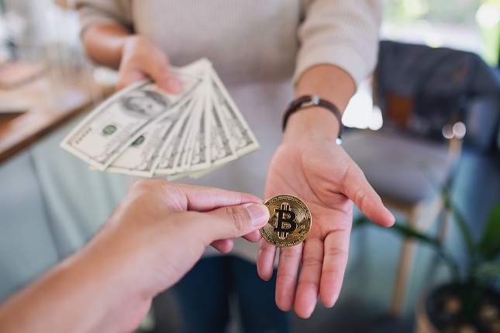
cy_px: 166
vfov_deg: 37.9
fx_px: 486
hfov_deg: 54.4
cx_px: 250
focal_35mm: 35
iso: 200
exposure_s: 1/140
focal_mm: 23
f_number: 1.8
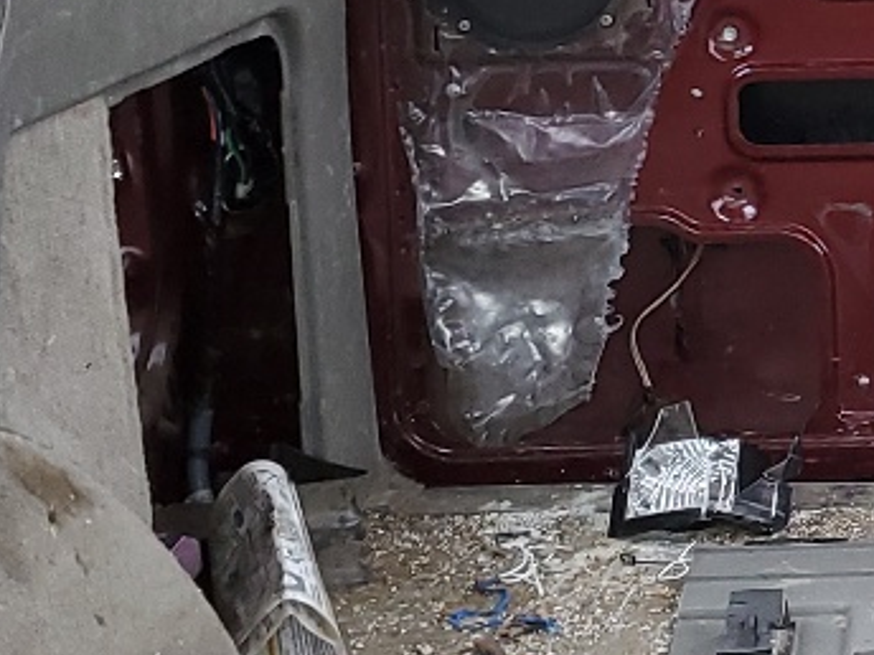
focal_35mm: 121
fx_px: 3055
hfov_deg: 15.3
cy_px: 69
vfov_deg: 12.2
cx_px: 1212
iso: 84
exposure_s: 1/60.2
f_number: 1.5
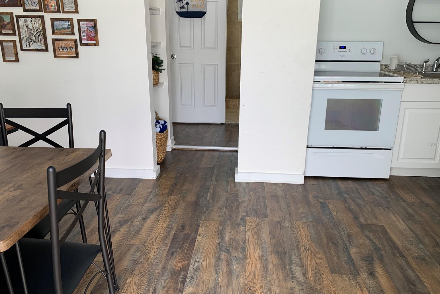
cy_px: 144
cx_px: 227
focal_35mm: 28
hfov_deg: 65.5
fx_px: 342
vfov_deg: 46.4
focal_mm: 4.25
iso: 32
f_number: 1.8
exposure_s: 1/122
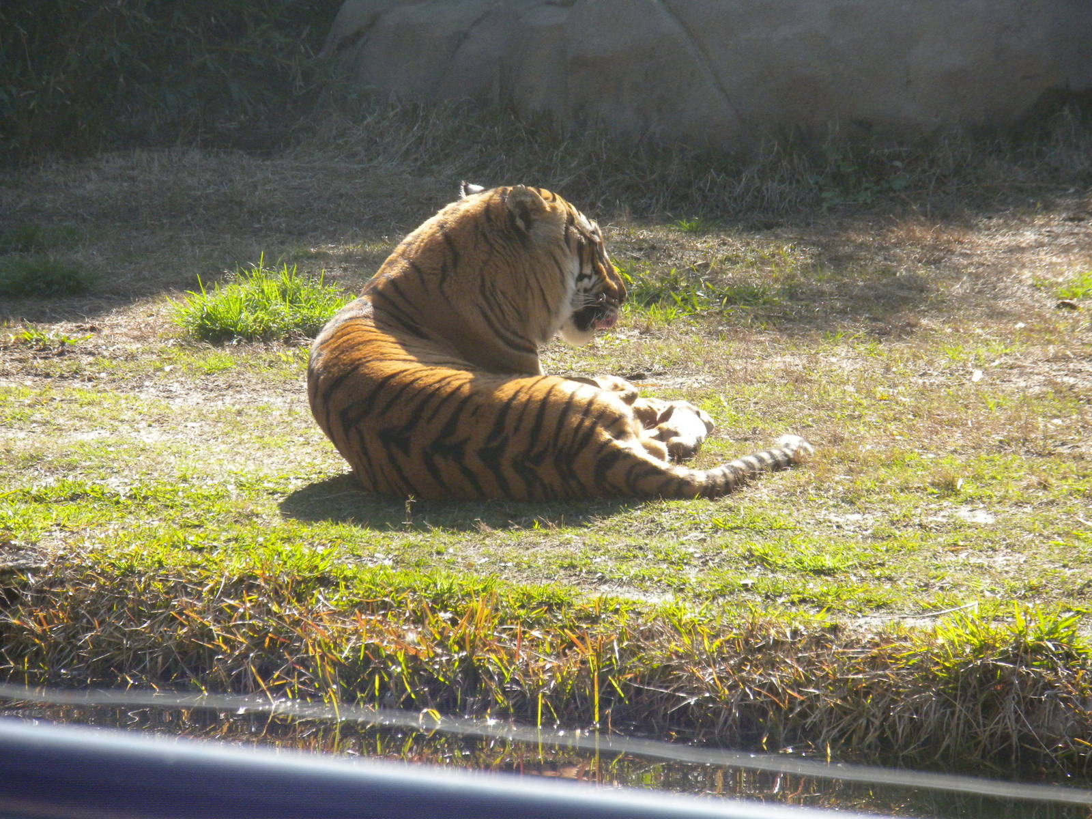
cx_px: 546
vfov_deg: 6.2
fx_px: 7508
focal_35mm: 238
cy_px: 410
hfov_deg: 8.3
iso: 222
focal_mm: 42.1
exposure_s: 1/552
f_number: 5.2
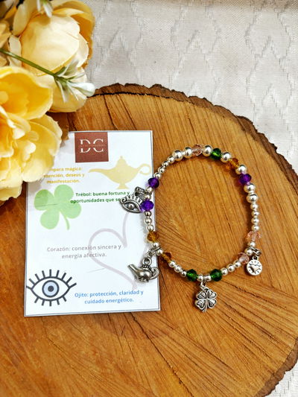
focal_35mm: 26
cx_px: 149
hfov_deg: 53.1
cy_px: 198
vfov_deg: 67.3
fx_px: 298
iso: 80
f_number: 1.6
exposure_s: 1/100
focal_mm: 5.96
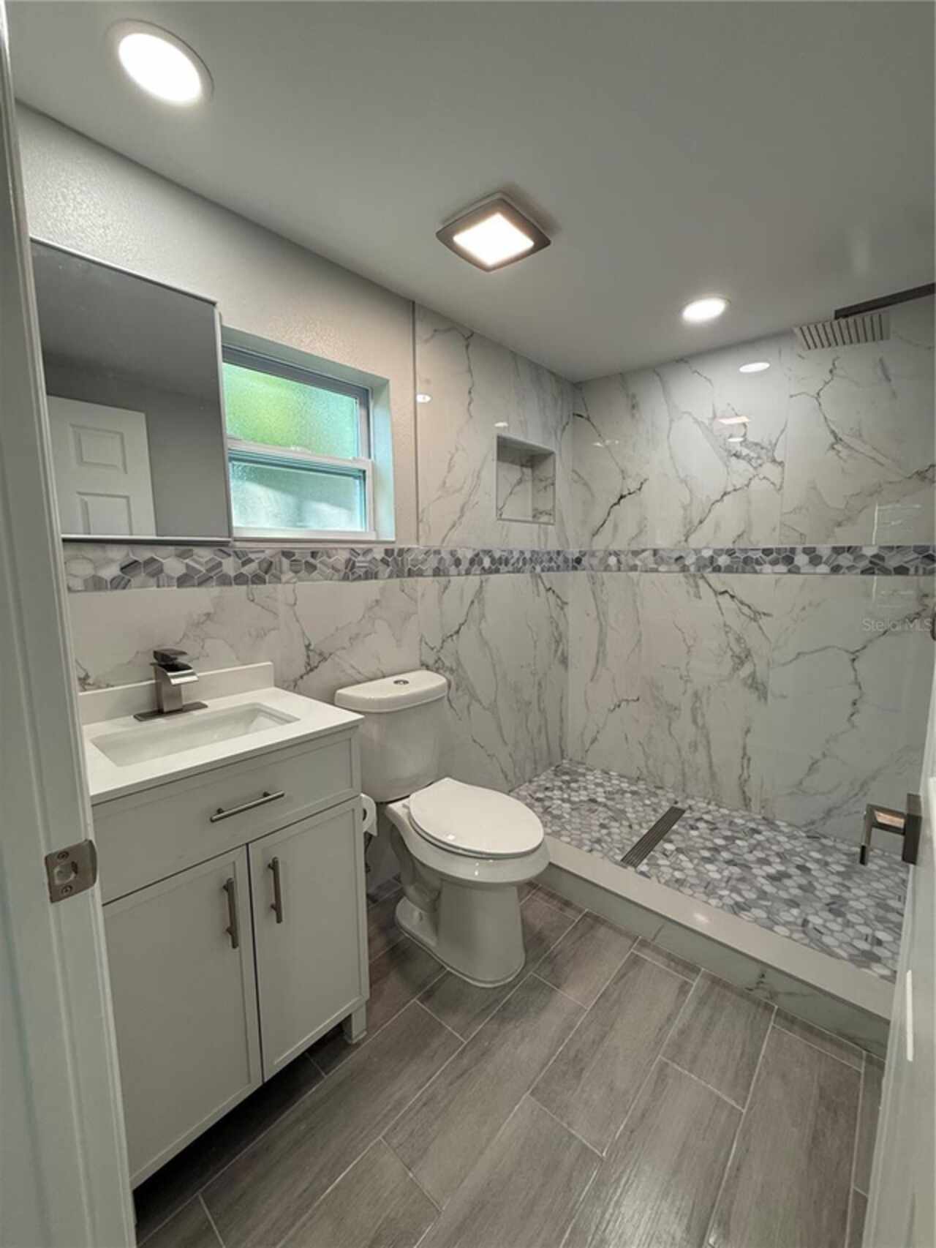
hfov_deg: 85.7
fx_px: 505
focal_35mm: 14
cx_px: 468
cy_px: 624
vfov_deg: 102.1
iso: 100
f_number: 2.2
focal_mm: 2.22
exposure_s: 1/120
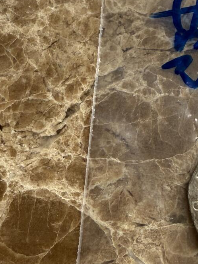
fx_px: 496
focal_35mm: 65
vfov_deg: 29.8
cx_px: 216
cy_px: 123
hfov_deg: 21.4
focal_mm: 2.22
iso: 50
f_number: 2.2
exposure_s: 1/99
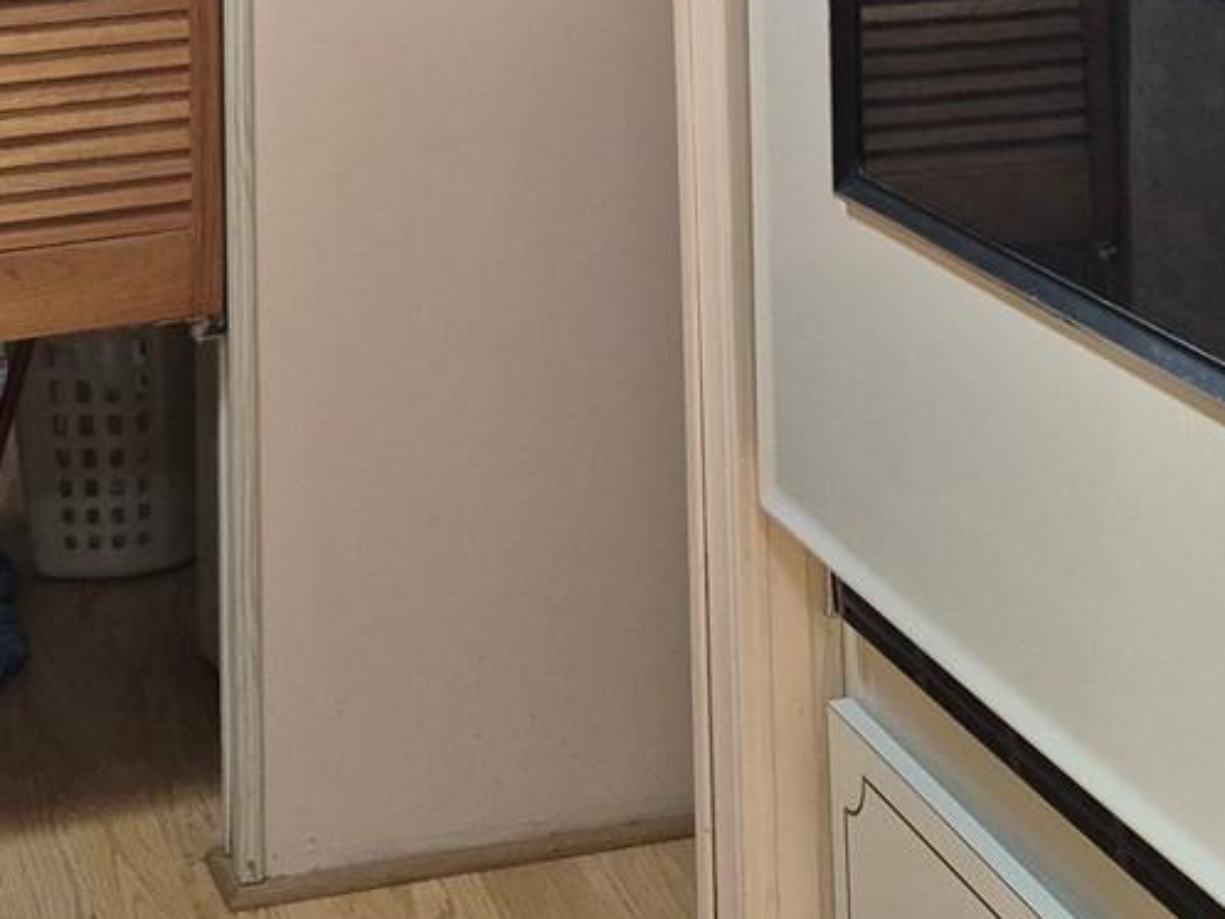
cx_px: 429
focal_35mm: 74
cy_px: -488
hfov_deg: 26.2
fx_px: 2619
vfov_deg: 17.7
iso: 640
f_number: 1.8
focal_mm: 5.4
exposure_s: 1/120
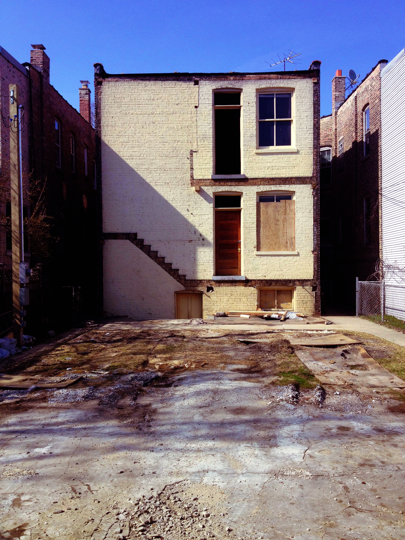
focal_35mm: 35
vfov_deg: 52.6
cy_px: 270
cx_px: 202
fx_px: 546
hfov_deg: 40.7
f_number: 2.4
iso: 50
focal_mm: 4.28
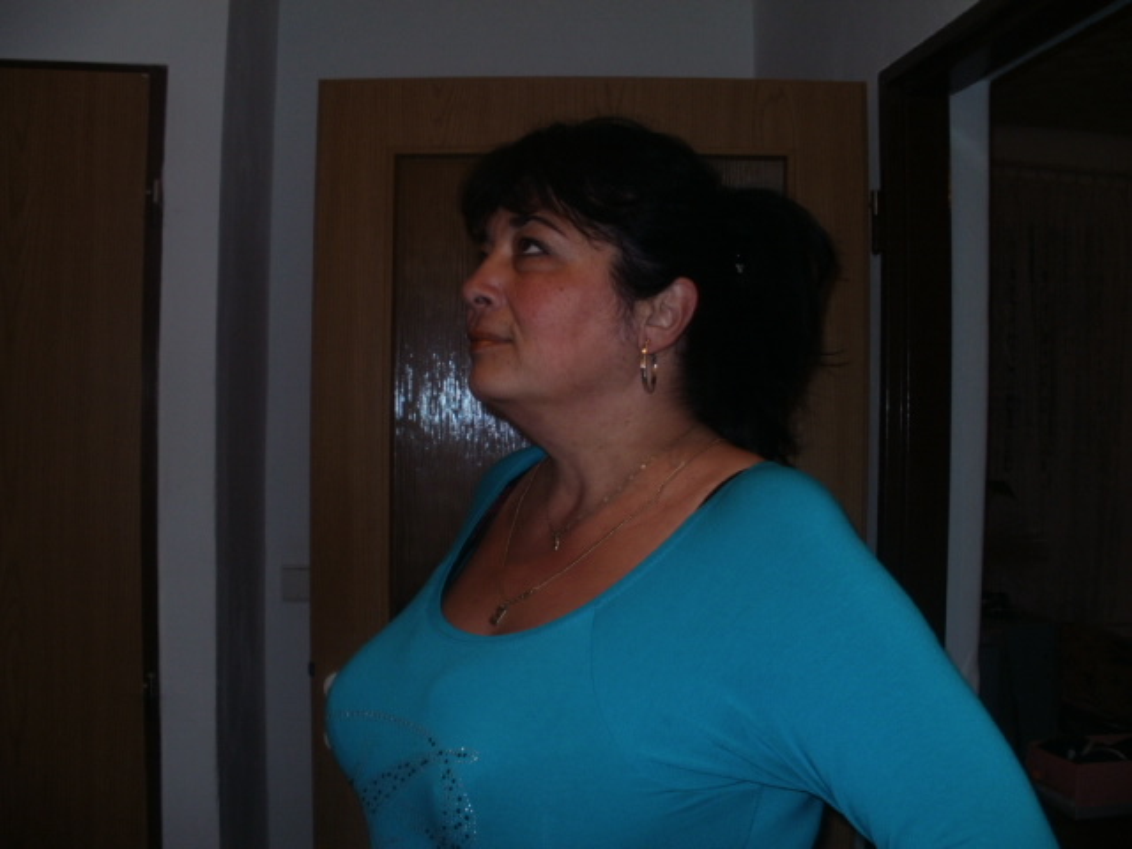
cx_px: 566
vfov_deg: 39.7
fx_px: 1177
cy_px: 424
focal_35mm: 36
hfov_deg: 51.4
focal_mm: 6.3
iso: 100
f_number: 3.5
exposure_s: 1/30
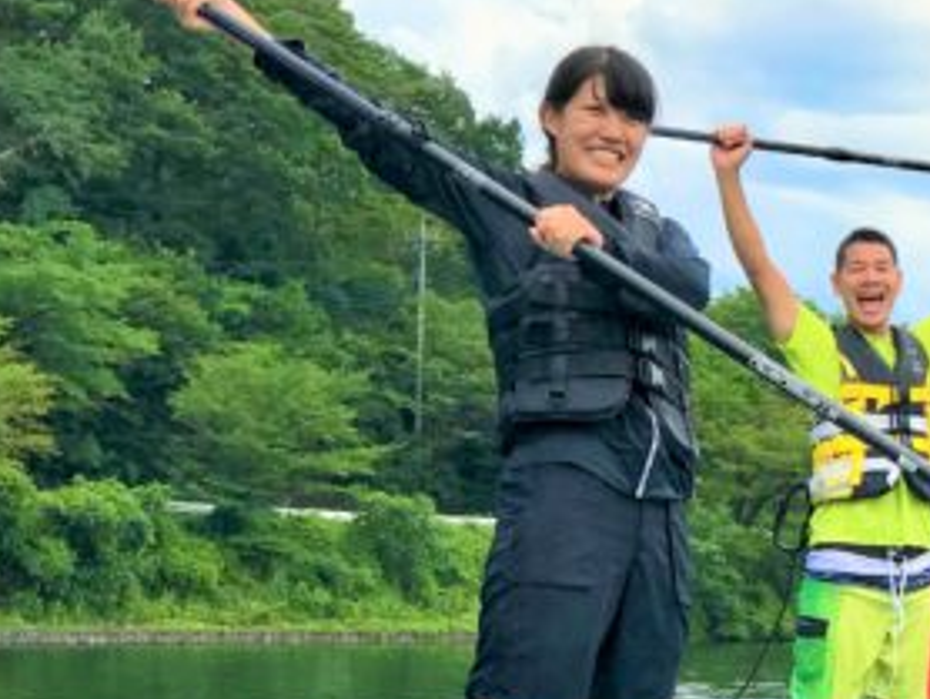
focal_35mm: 131
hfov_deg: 14.7
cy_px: 472
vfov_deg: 11.3
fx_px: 3523
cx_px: 1000
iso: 20
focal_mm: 6.6
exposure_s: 1/847
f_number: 2.8
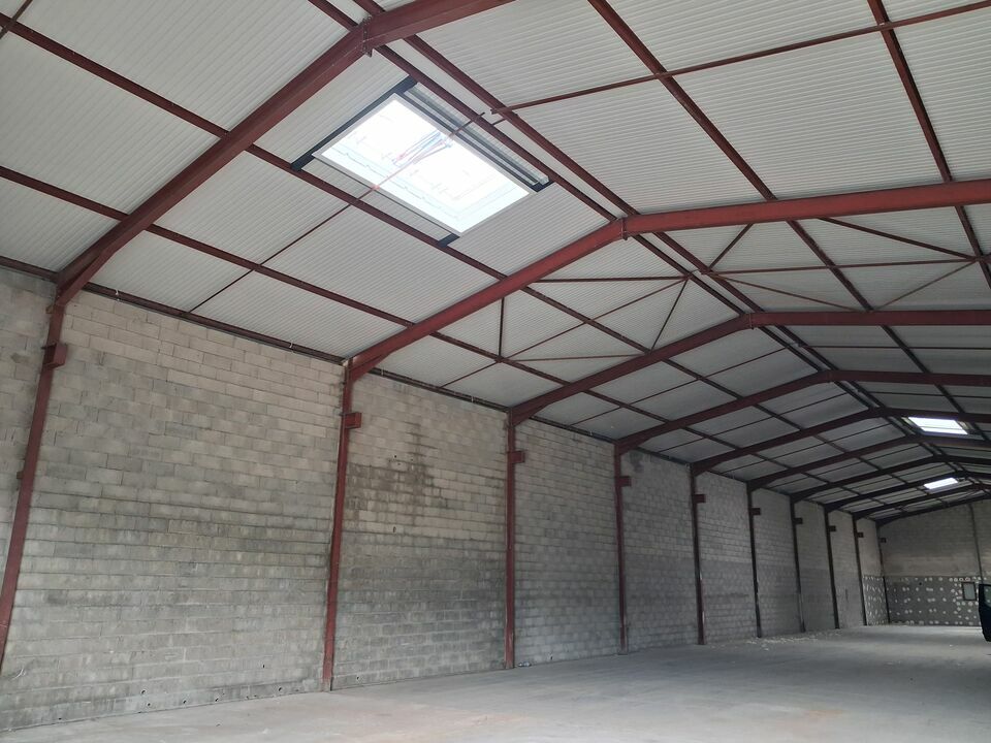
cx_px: 496
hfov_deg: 65.3
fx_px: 773
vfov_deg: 51.4
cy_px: 372
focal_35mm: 27
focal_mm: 4
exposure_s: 1/100
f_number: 1.8
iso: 320
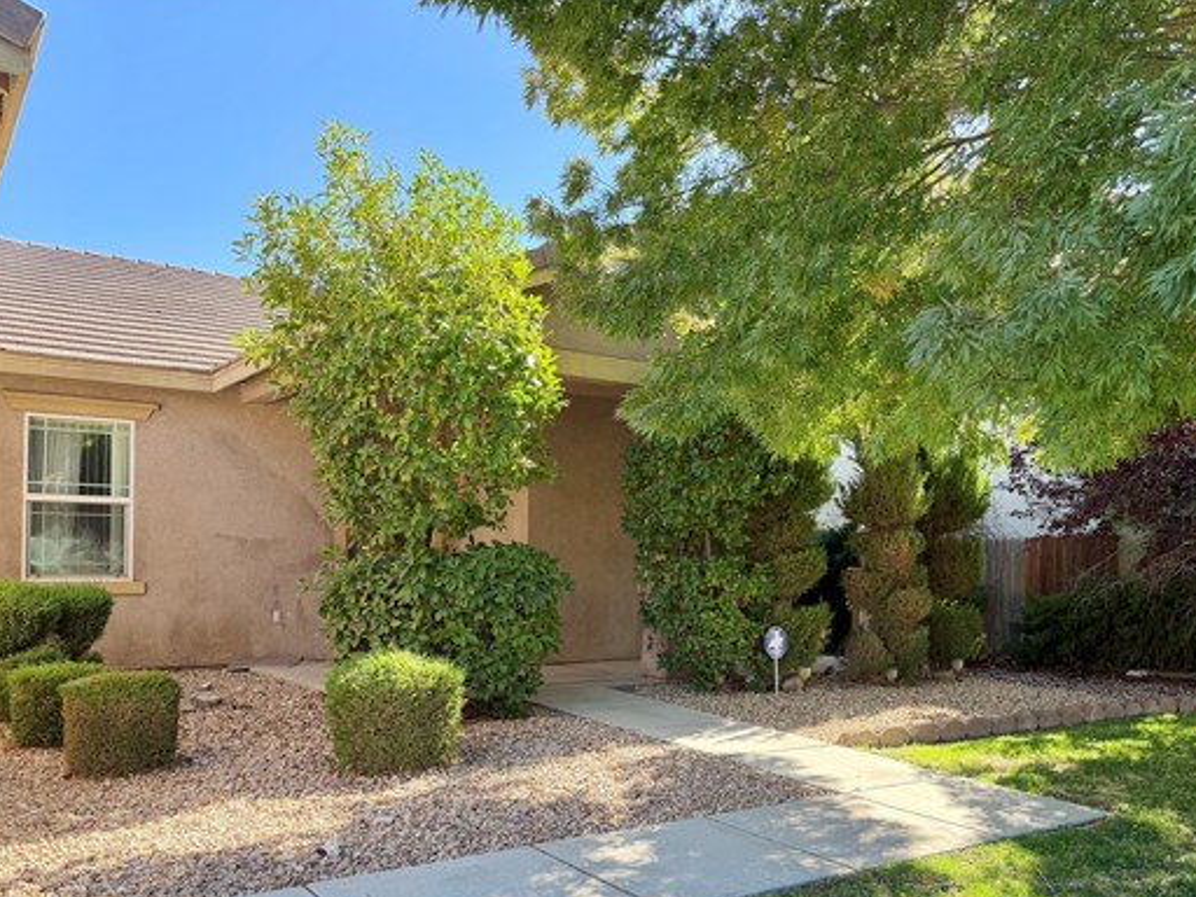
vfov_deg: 46.5
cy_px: 540
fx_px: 1037
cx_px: 631
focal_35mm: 30
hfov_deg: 59.9
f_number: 1.78
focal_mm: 6.76
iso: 100
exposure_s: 1/593
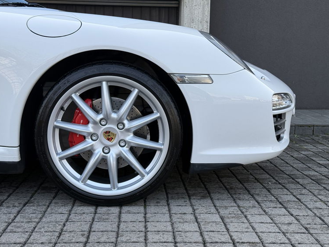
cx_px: 165
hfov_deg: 38.9
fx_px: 466
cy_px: 123
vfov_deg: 29.7
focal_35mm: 49
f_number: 1.78
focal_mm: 6.76
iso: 64
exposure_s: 1/762
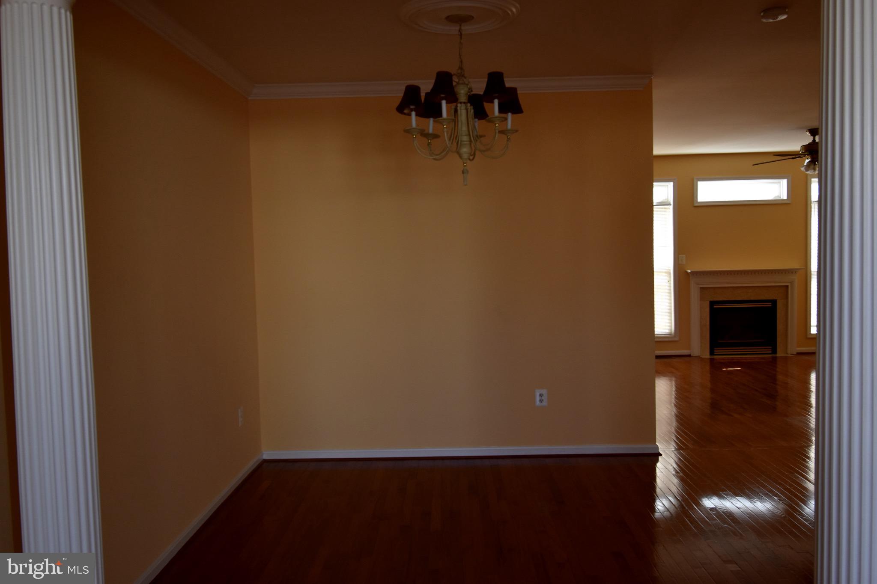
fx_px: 731
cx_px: 438
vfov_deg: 43.6
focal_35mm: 30
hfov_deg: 61.9
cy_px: 292
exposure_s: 1/80
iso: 400
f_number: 5.6
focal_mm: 20
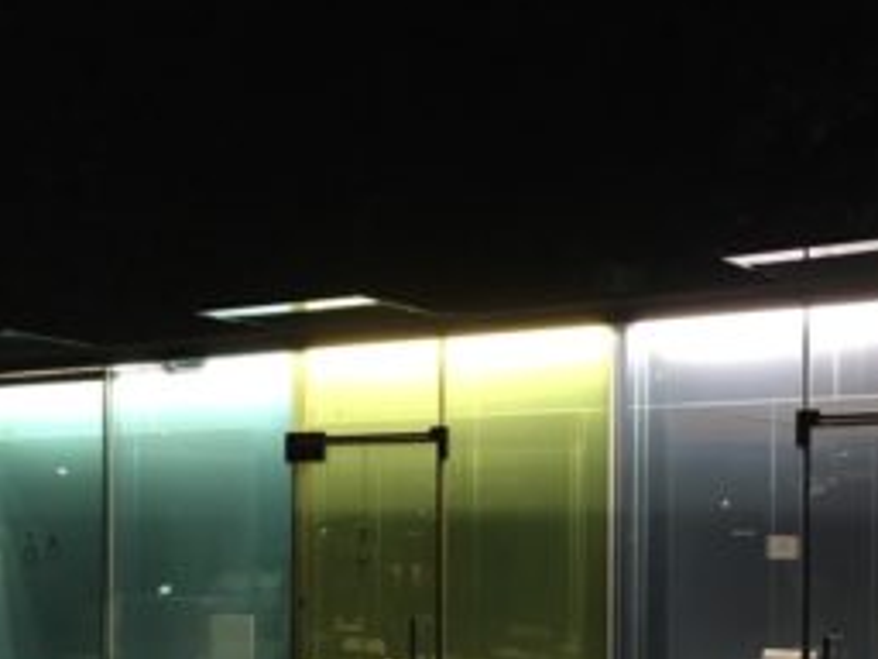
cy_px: 532
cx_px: 600
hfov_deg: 32.9
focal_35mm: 58
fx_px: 1471
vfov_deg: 24.8
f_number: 2.2
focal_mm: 4.15
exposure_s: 1/20
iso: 250
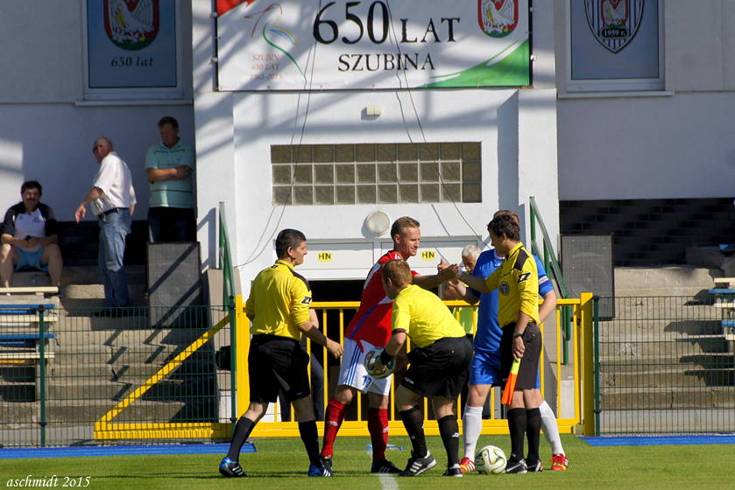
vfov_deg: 3.0
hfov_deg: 4.5
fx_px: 9313
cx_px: 364
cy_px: 245
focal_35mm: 456
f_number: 8
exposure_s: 1/1250
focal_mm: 300
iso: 200
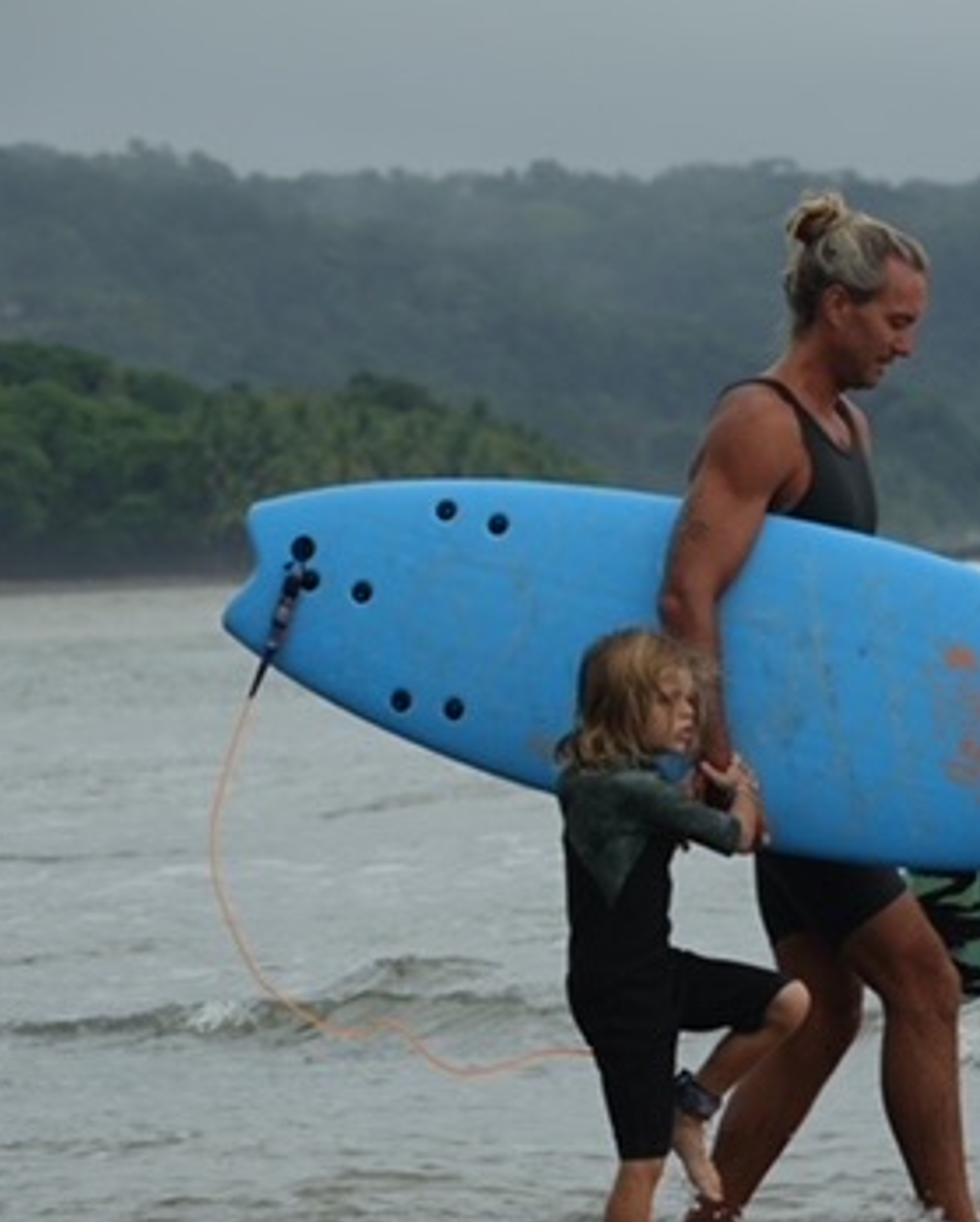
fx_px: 14881
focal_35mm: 411
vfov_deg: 4.7
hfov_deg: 3.8
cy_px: 713
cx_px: 710
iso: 100
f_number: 4
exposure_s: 1/640
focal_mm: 87.11
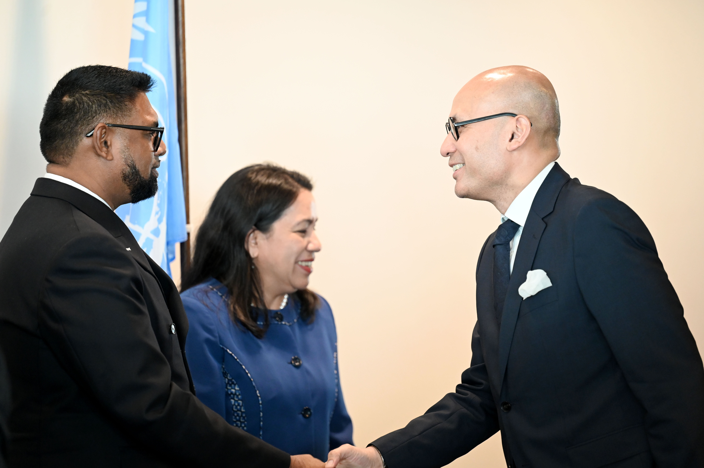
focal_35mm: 160
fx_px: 3127
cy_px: 234
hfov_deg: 12.8
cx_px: 352
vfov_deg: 8.6
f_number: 2.8
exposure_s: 1/200
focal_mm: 160
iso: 3200
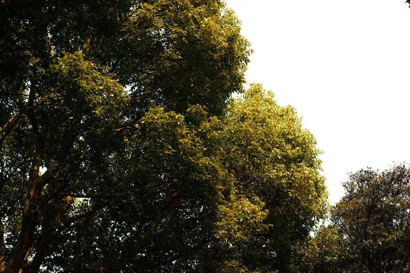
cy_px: 136
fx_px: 854
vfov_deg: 18.2
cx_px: 205
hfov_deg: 27.0
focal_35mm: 75
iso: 100
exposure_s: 1/200
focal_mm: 50
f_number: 5
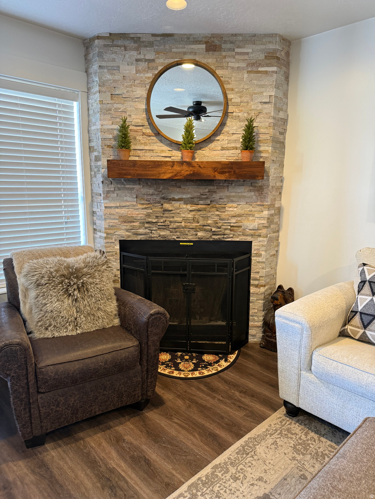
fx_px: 347
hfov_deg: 56.8
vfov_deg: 71.6
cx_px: 188
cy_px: 250
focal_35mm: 24
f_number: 1.78
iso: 250
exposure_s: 1/60
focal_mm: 6.76
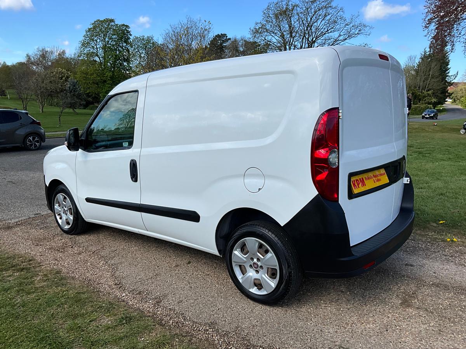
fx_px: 390
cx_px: 233
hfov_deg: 61.7
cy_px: 174
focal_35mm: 29
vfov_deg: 48.2
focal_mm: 3
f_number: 1.8
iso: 25
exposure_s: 1/1377
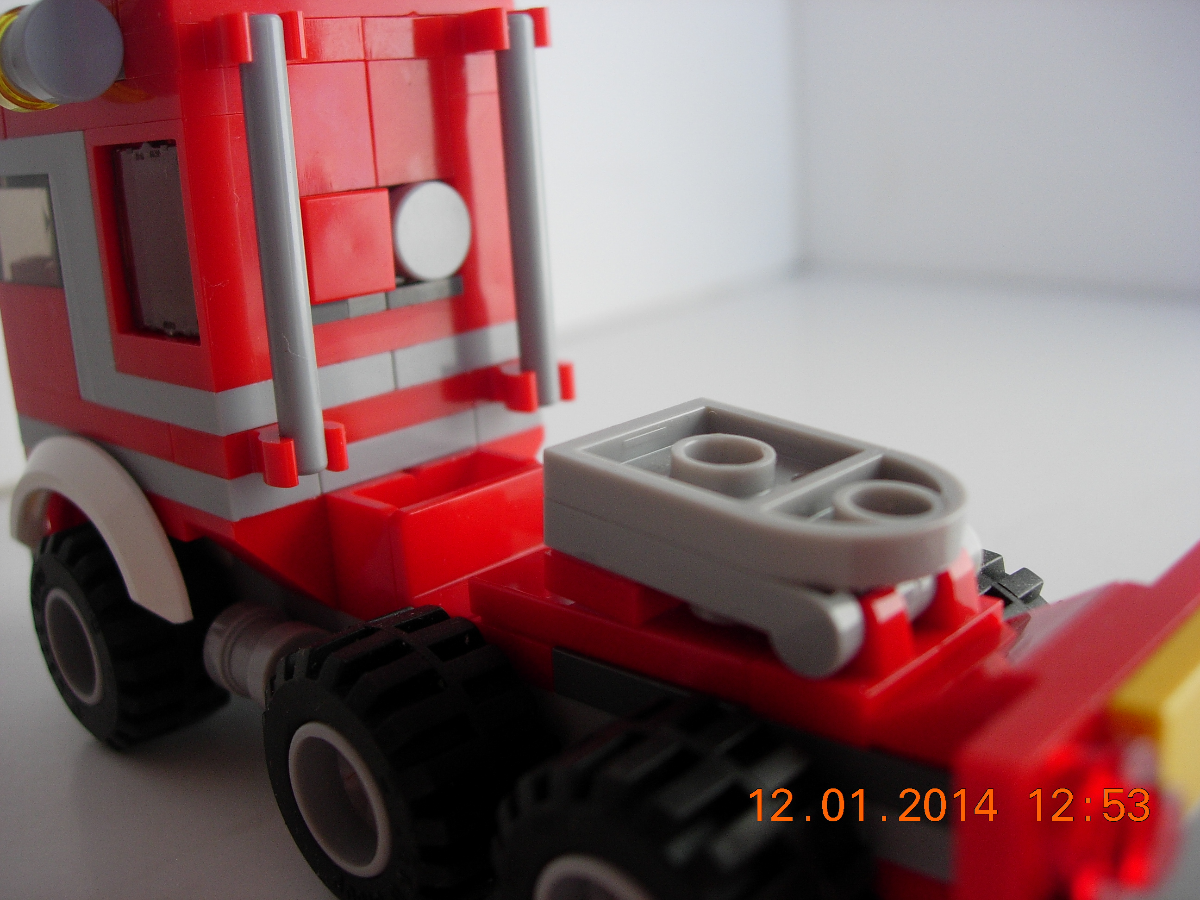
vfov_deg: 37.7
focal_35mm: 38
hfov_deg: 49.0
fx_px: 1317
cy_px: 450
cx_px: 600
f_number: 2.8
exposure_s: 1/483
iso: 64
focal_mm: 7.8
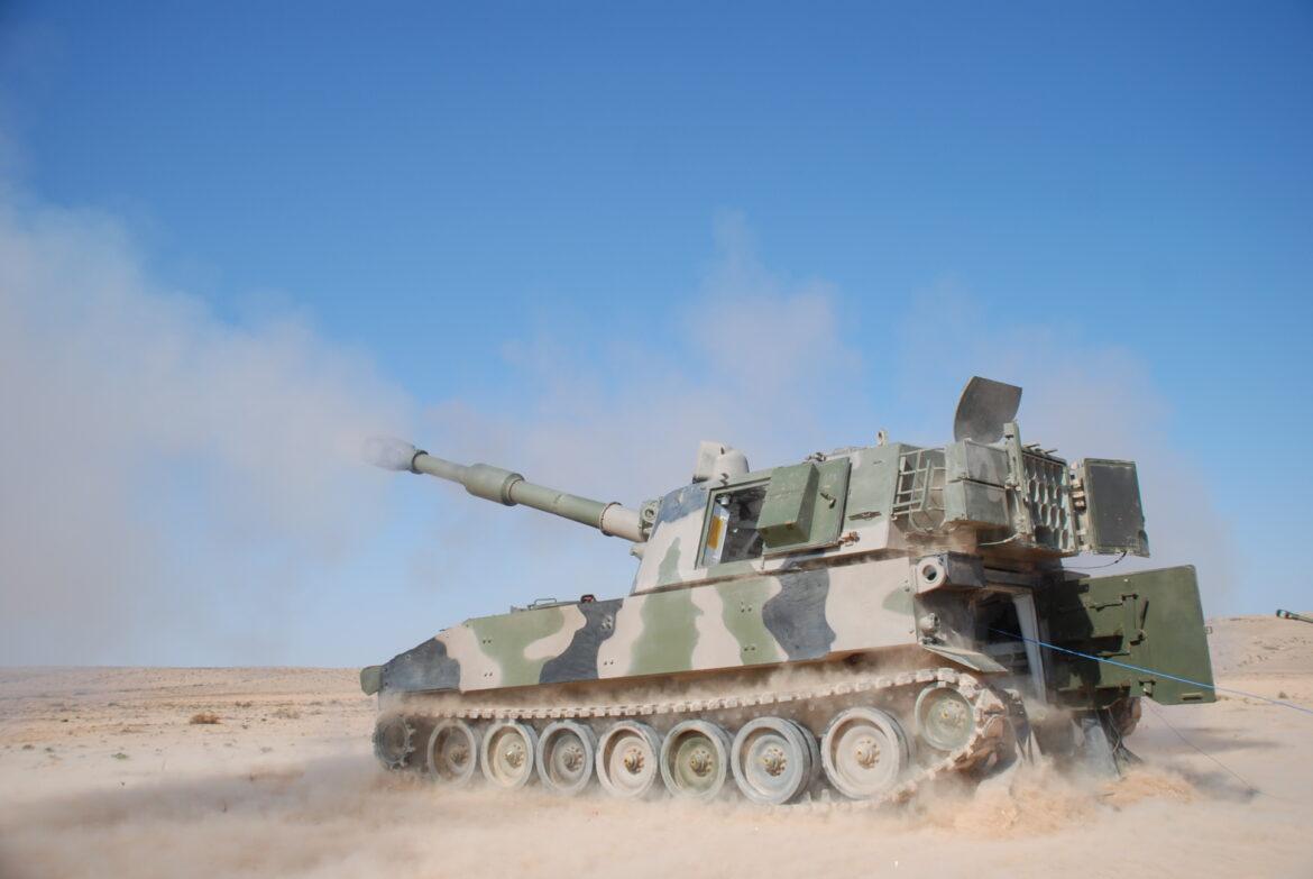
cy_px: 440
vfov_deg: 40.1
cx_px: 656
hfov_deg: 57.2
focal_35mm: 33
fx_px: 1205
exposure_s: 1/1000
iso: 100
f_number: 3.8
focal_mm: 22
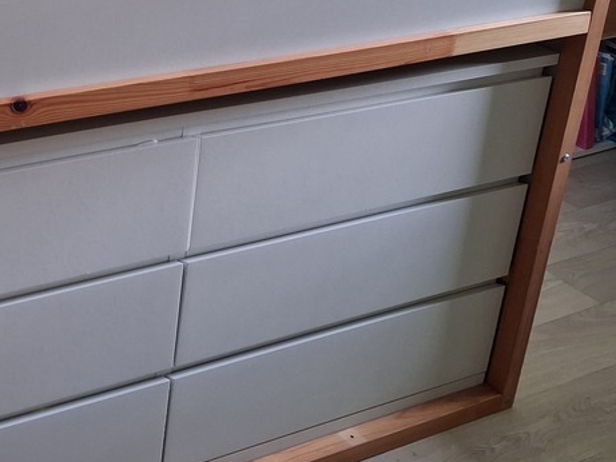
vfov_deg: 23.2
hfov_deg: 29.3
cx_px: -47
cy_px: -27
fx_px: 1068
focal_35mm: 60
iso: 500
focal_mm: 4
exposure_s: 1/33
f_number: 1.8
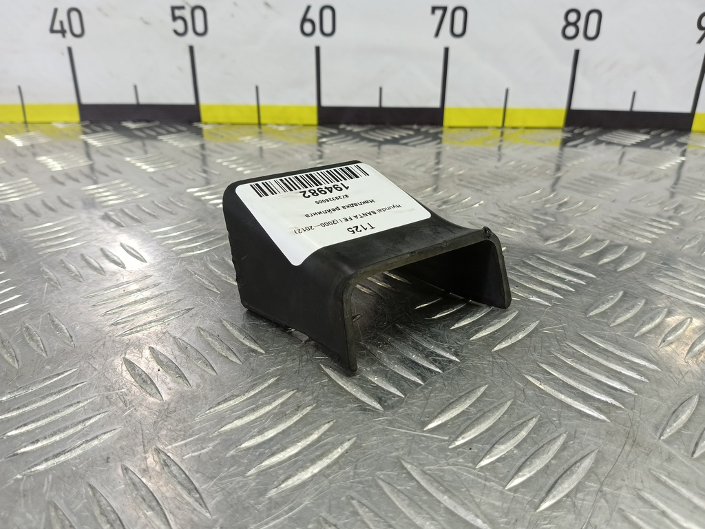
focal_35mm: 23
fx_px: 468
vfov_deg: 58.9
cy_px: 264
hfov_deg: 73.9
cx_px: 352
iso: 140
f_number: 1.6
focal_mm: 4.11
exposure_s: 1/50
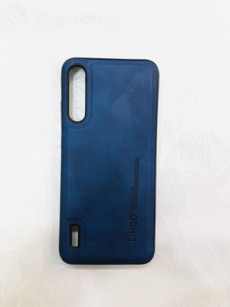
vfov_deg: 63.4
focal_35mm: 28
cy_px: 154
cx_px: 115
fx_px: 248
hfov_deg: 49.7
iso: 25
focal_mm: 4
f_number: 1.8
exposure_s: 1/50
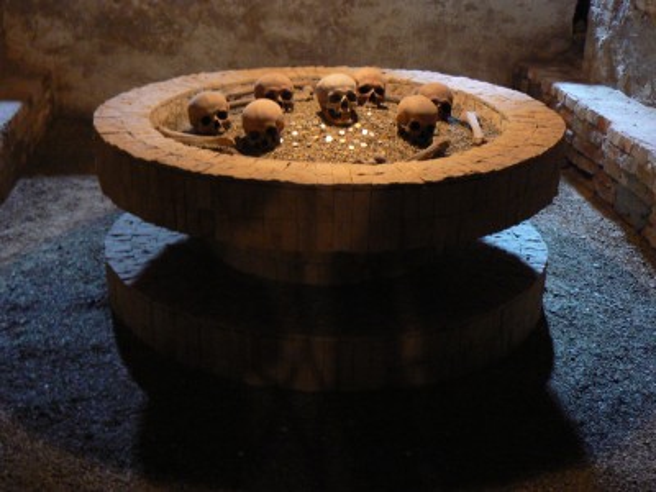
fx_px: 948
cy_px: 246
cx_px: 328
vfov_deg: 29.1
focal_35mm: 50
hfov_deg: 38.2
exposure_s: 1
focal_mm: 8.3
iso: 200
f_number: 2.8
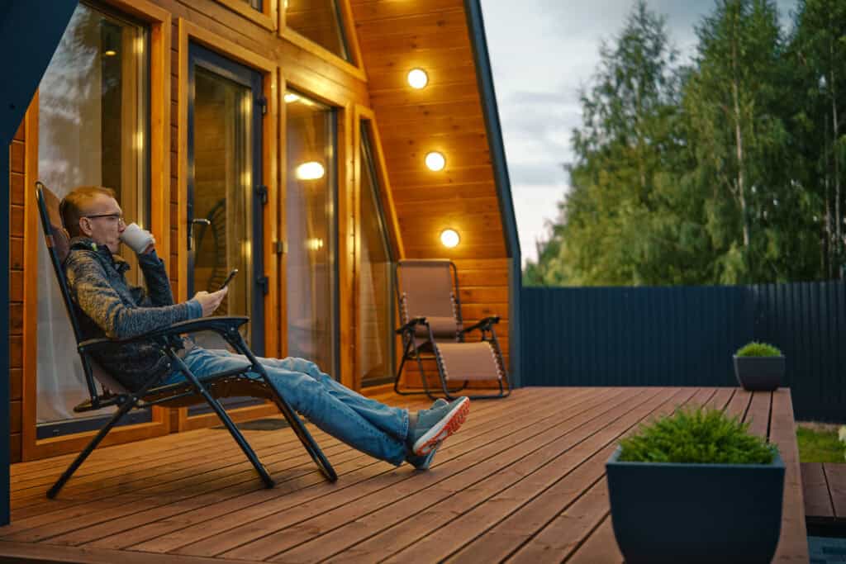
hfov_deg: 47.4
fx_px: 964
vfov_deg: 32.6
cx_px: 423
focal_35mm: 41
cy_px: 282
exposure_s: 1/125
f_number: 1.4
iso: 160
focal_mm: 27
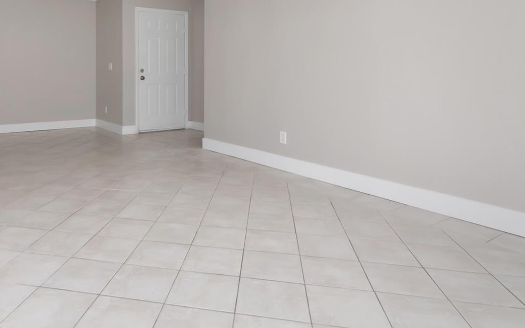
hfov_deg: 68.9
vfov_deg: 46.2
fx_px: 369
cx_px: 176
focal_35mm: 26
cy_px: 80
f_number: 9
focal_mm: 11
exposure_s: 1/200
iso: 800
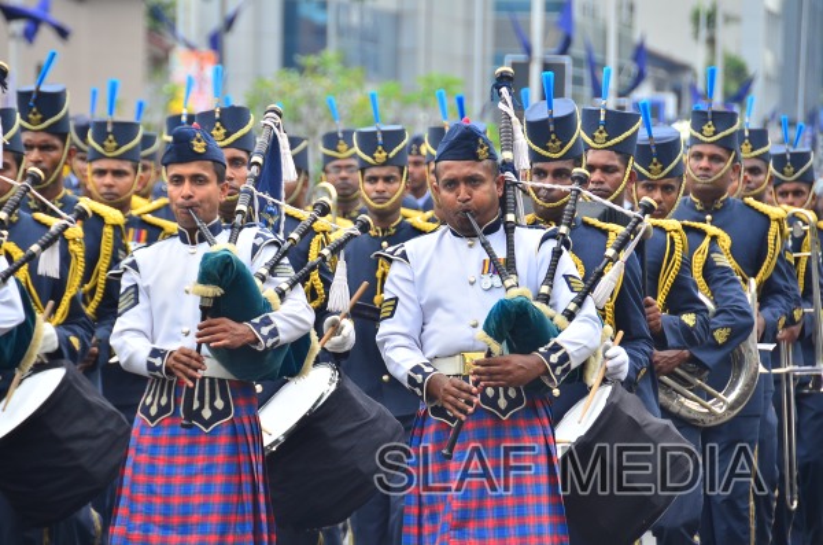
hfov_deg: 8.1
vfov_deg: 5.4
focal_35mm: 255
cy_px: 272
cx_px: 412
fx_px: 5816
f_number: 5.6
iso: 250
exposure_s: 1/160
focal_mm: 170
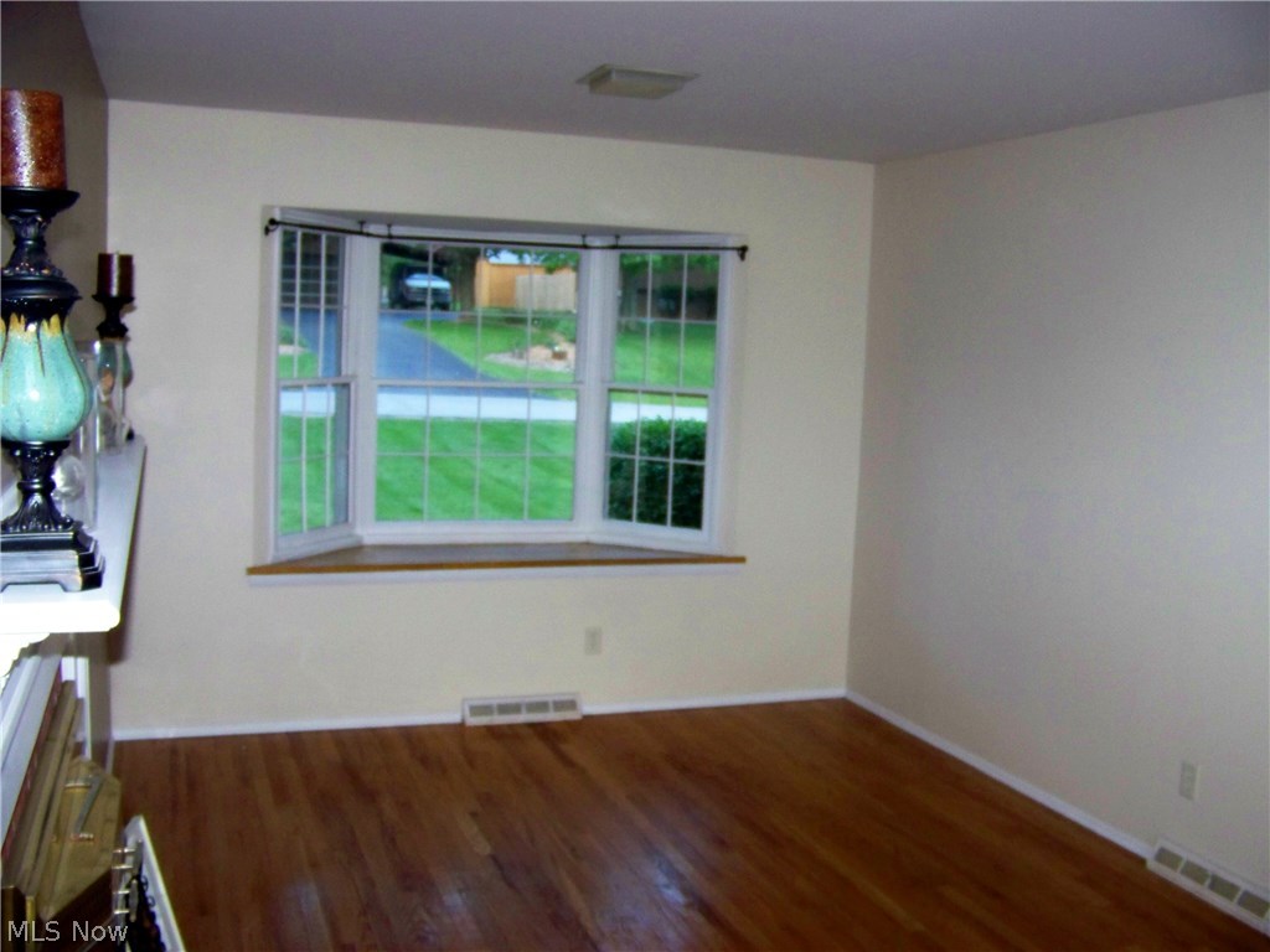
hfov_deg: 51.4
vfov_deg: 39.7
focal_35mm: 36
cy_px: 476
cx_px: 635
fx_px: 1321
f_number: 2.8
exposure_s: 1/30
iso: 200
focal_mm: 5.85
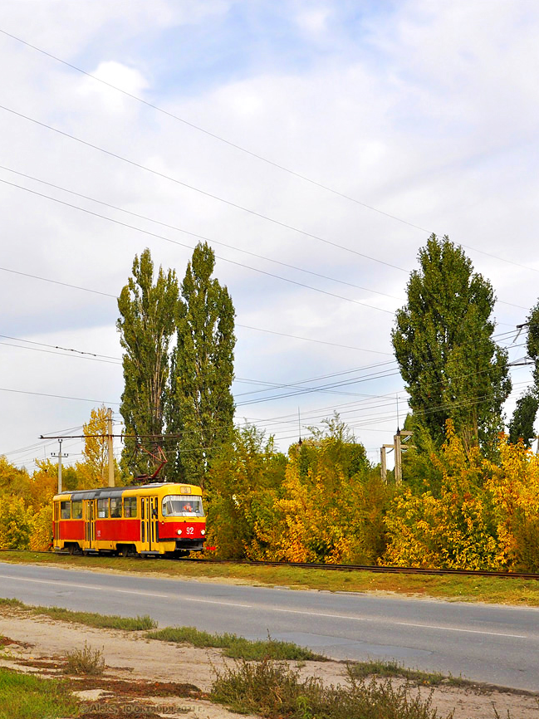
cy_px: 360
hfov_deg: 27.7
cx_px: 143
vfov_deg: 36.8
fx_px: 1080
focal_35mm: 52
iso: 200
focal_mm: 24
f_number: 7.1
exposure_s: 1/500
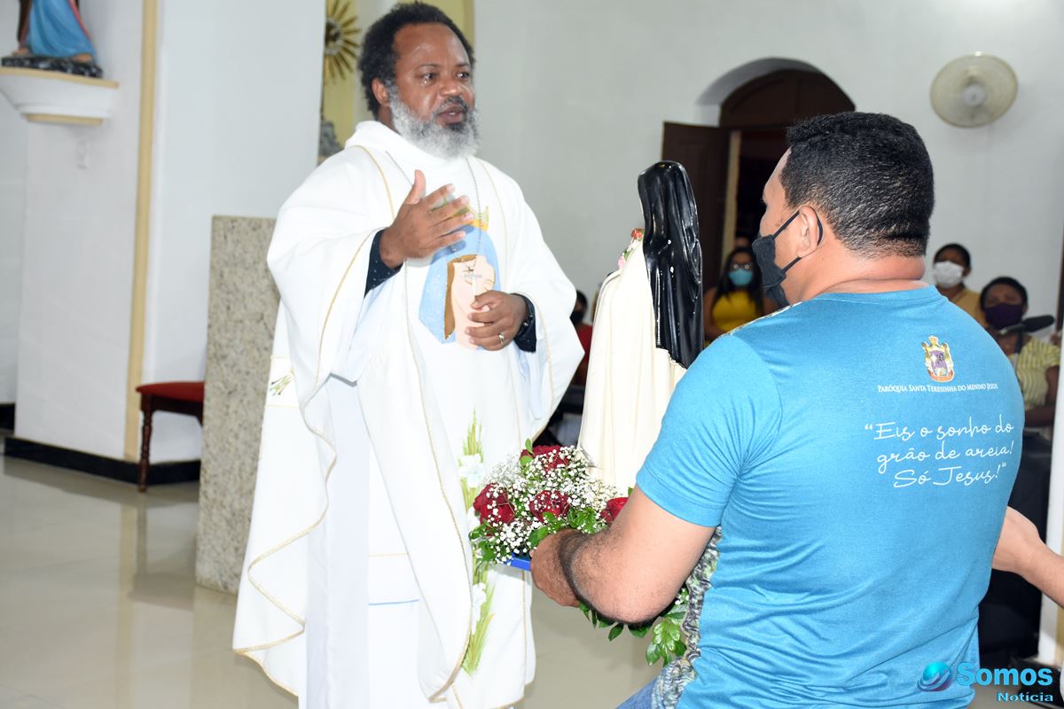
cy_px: 354
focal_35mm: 51
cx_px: 532
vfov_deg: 26.5
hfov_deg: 38.9
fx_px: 1507
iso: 1250
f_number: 5
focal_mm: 34
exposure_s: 1/80
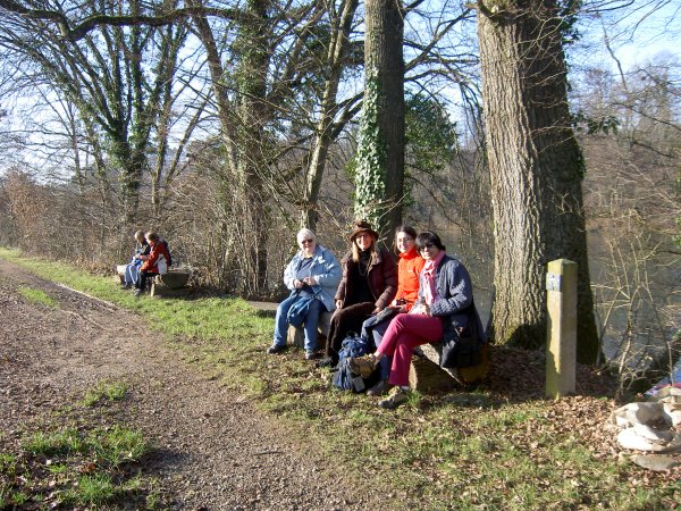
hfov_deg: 54.0
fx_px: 669
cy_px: 256
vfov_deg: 41.8
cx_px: 340
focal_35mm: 34
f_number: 2.8
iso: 50
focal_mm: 5.6
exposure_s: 1/250
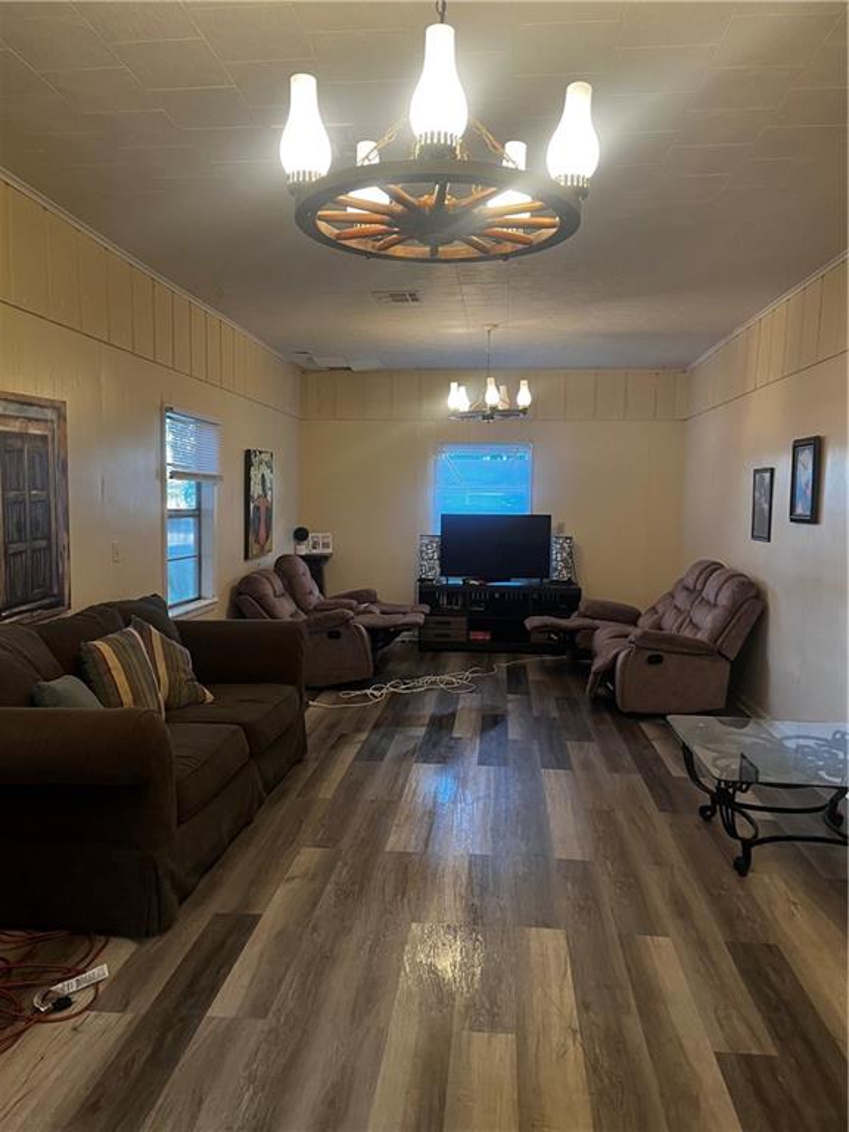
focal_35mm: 26
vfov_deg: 67.3
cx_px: 424
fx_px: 850
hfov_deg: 53.1
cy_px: 566
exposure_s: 1/60
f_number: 1.6
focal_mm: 5.1
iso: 160
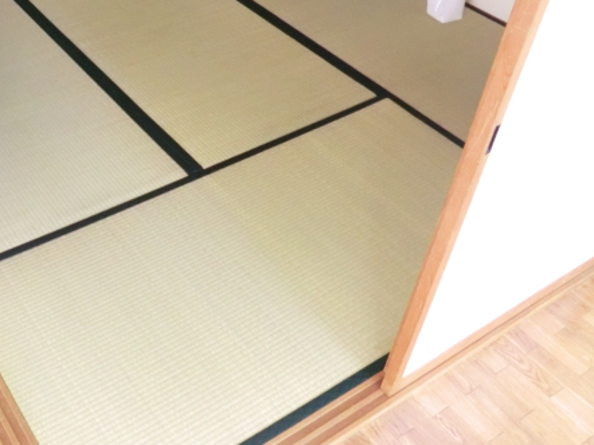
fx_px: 720
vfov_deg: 34.2
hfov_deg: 43.7
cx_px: 168
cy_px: 169
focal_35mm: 42
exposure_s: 1/30
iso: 800
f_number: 3.5
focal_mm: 5.2
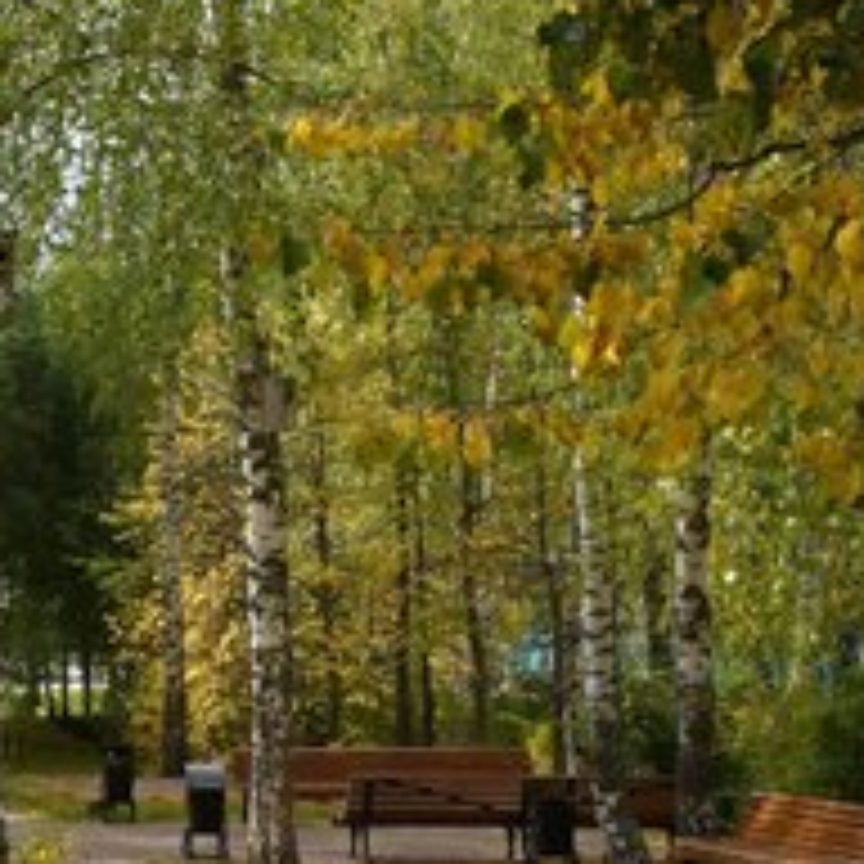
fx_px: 2993
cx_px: -612
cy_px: 493
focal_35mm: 106
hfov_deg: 14.7
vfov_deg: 16.4
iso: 500
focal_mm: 20
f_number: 13
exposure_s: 1/640
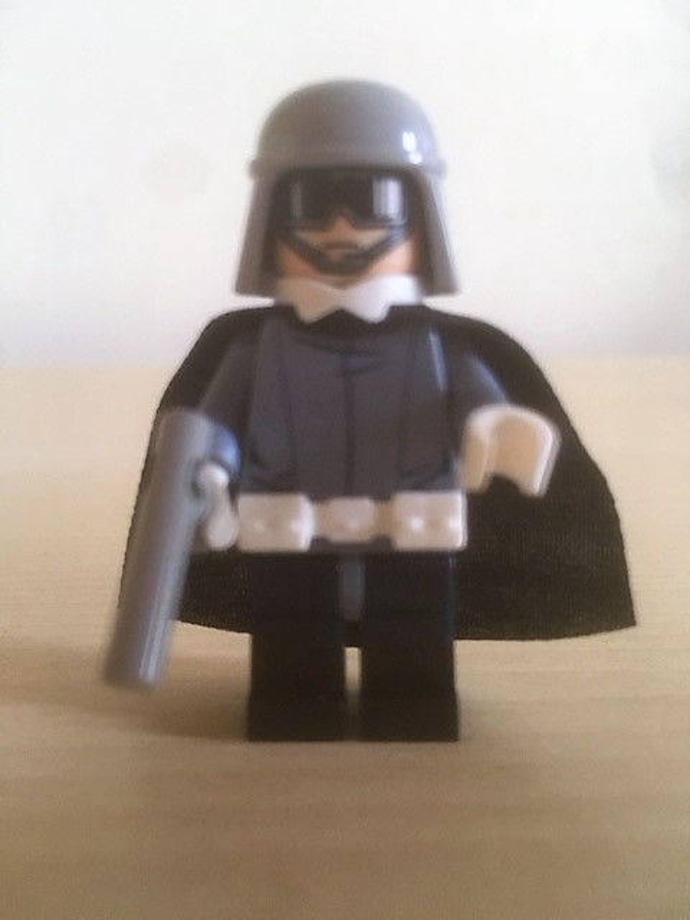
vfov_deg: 61.7
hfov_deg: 48.2
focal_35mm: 29
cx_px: 345
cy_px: 460
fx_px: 771
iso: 160
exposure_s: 1/33
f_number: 2.2
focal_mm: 4.15
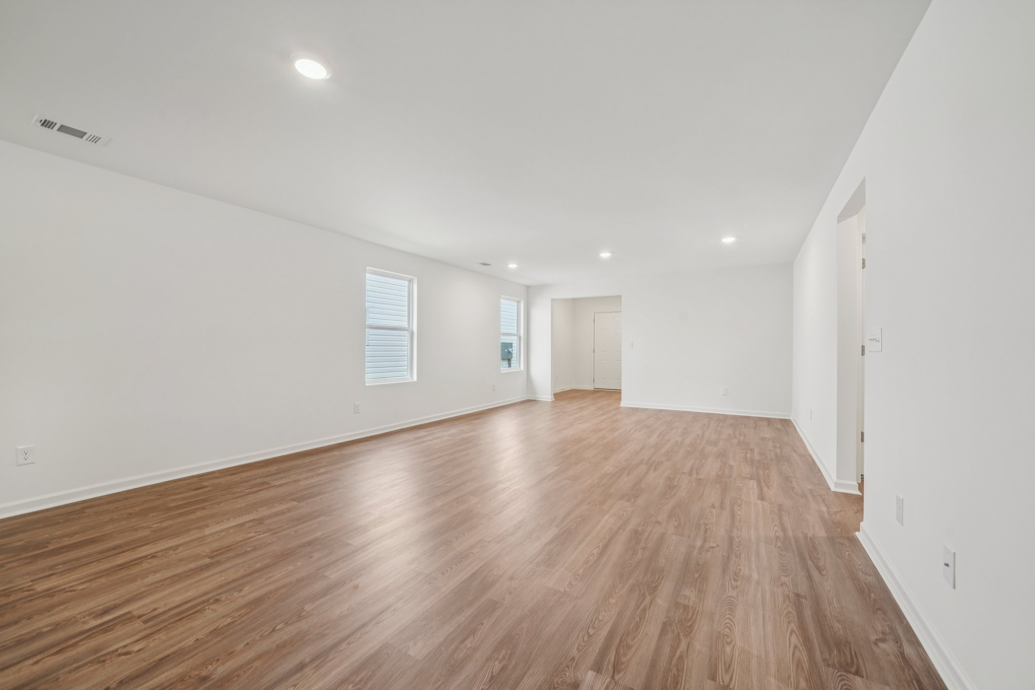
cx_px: 518
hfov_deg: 108.3
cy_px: 345
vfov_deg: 85.4
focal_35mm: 13
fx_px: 374
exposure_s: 1/13
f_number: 8
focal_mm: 13
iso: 400
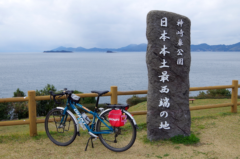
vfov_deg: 36.7
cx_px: 120
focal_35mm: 36
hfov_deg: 53.2
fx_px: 240
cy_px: 80
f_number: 7.1
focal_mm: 24
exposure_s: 1/200
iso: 100
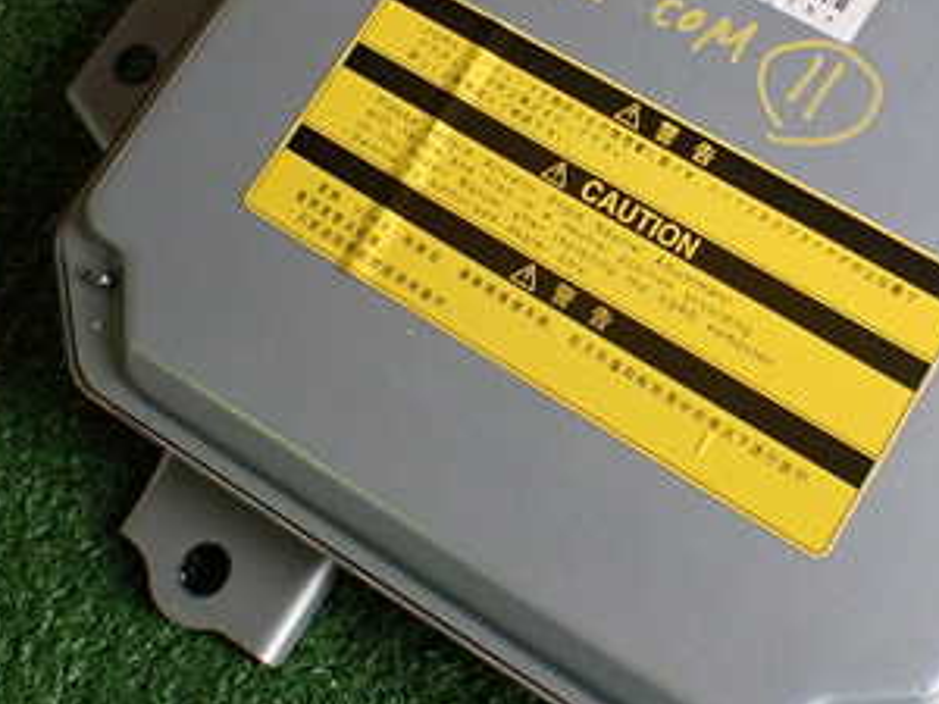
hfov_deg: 31.9
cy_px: 191
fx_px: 1628
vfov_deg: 24.2
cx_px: 645
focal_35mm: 60
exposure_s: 1/125
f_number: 2.3
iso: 250
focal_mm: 5.4
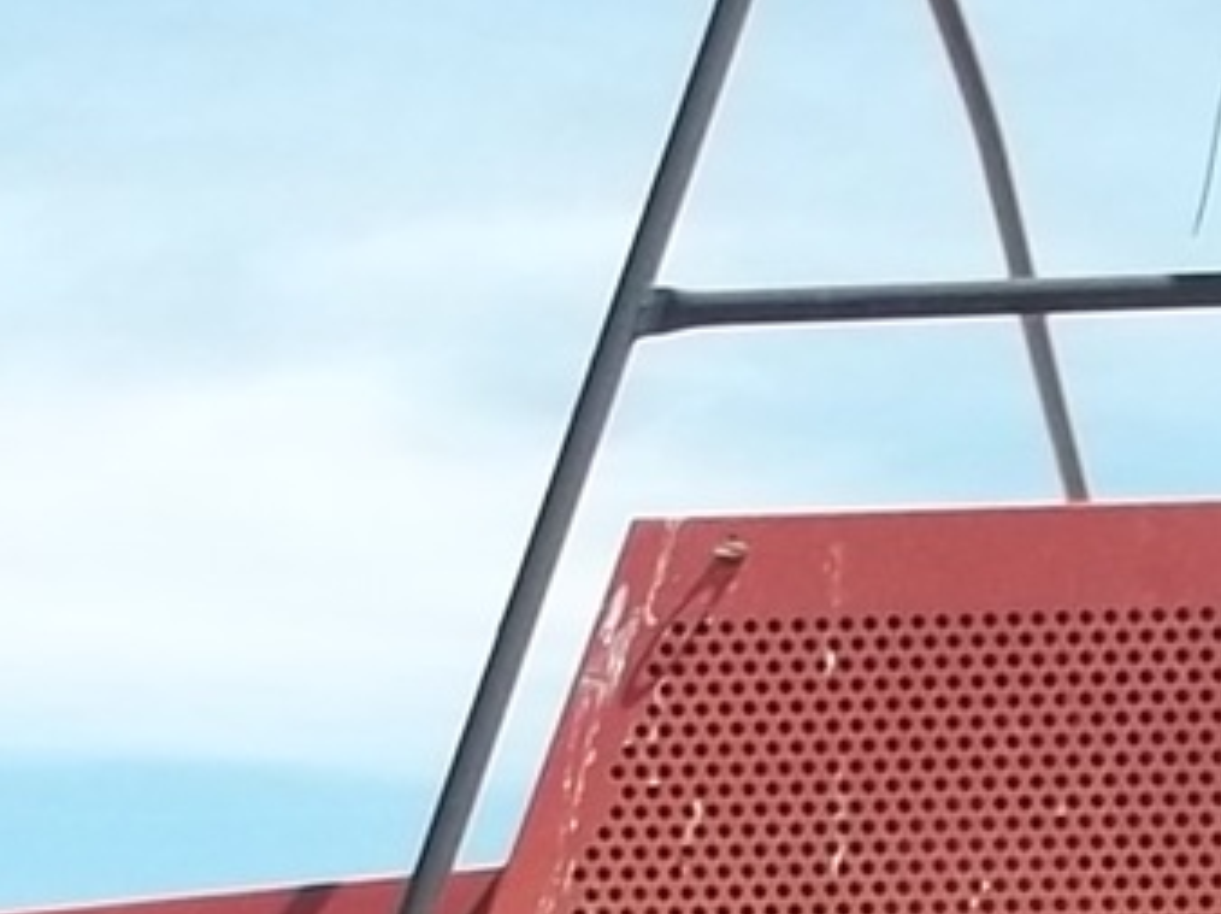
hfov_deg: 9.8
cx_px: 1113
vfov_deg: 6.9
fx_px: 7050
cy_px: 2308
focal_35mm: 200
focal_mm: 5.9
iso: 64
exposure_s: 1/100
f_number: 8
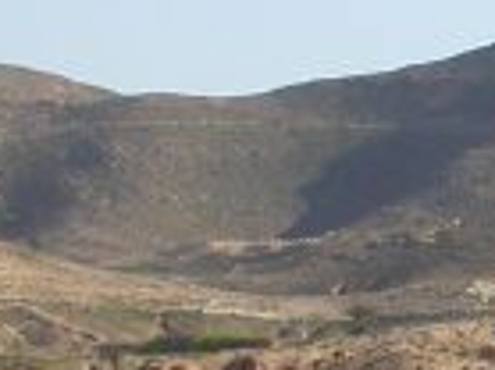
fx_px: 7587
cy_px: 413
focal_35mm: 531
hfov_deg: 3.7
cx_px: 1118
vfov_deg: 2.8
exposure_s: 1/480
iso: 100
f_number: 5.4
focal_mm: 19.1
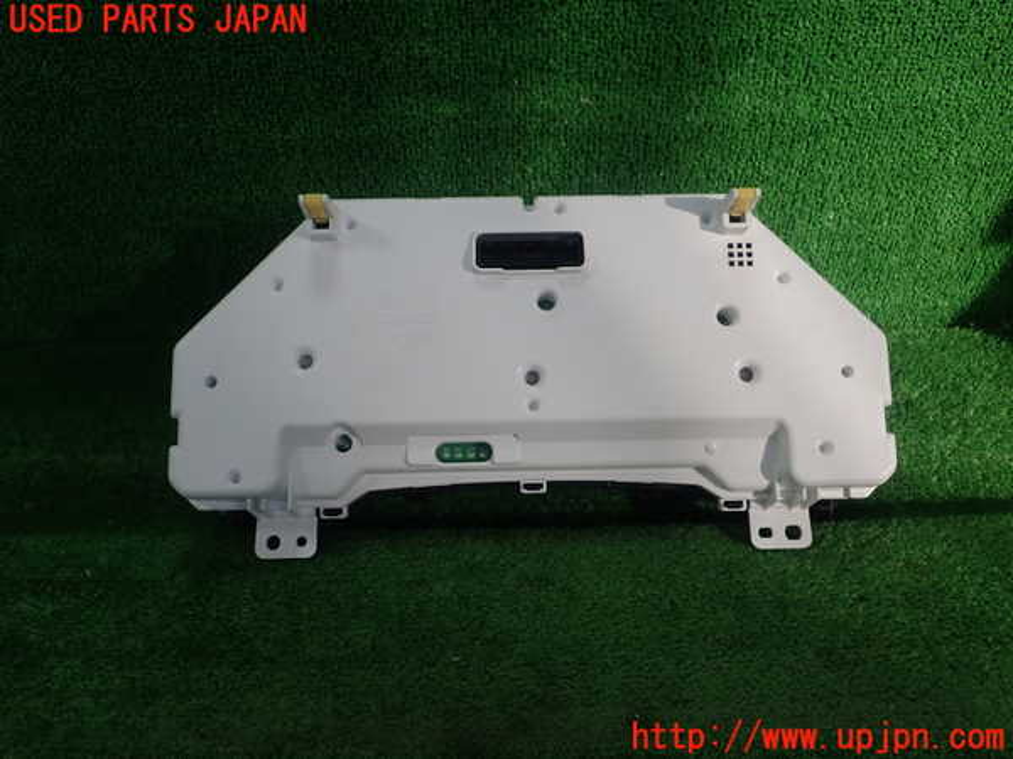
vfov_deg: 46.8
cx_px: 506
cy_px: 380
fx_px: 878
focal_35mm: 30
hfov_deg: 60.0
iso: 100
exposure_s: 1/250
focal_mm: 5.5
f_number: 3.2
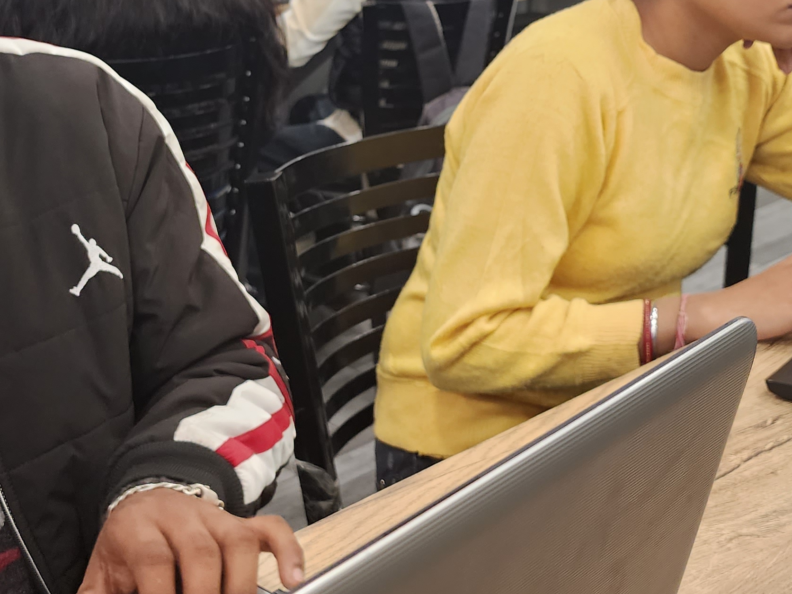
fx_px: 1258
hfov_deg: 34.8
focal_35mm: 55
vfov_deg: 26.3
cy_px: 159
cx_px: 310
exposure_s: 1/100
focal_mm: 6.4
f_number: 1.8
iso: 250
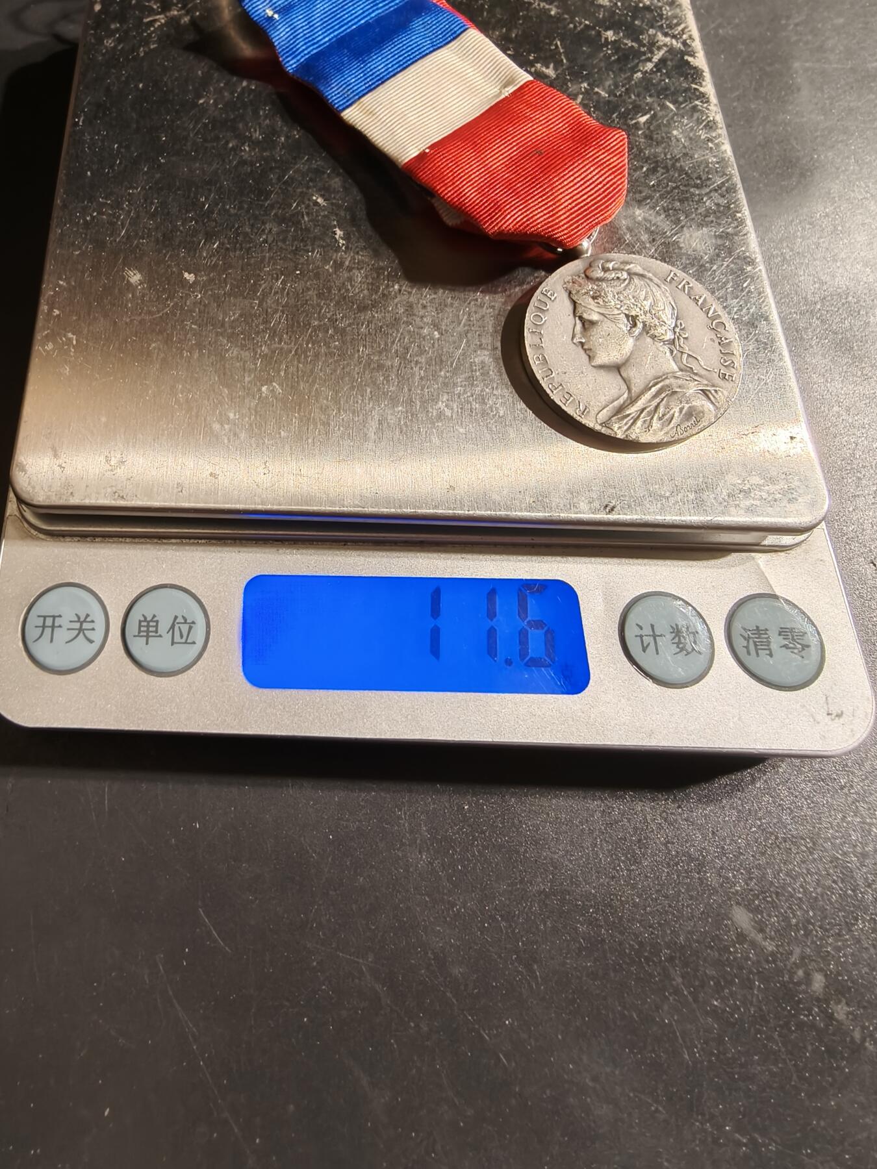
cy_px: 584
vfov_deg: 73.9
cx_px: 438
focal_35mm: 23
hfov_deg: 58.9
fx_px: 777
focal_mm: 2.32
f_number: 2
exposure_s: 1/50
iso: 200
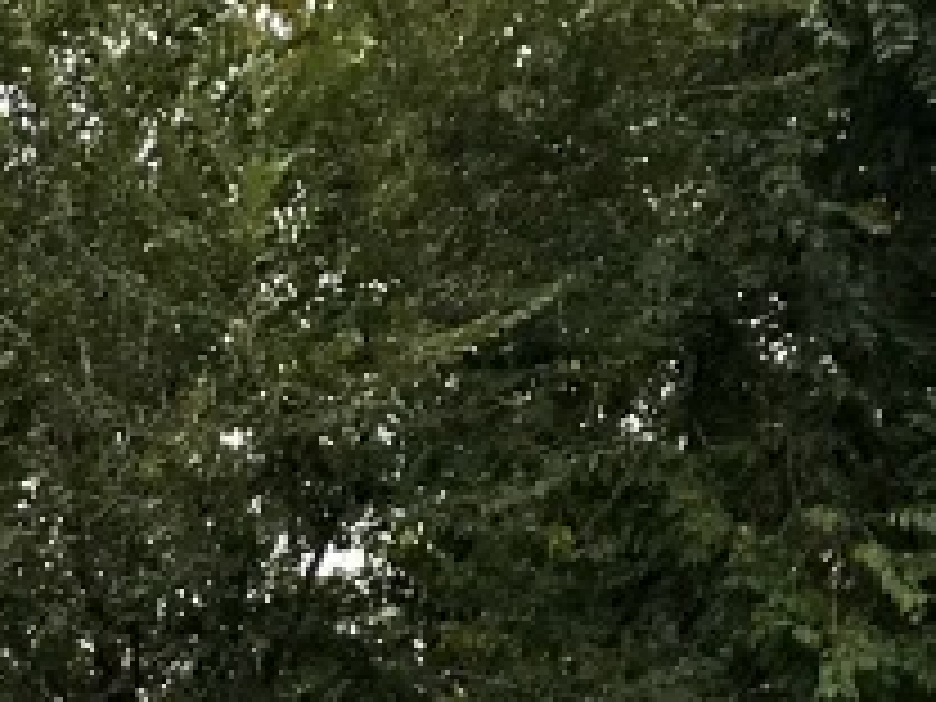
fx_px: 4894
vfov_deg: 7.6
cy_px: 1755
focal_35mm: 181
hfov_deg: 9.7
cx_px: -1300
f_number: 2.2
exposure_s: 1/184
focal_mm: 4.15
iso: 25
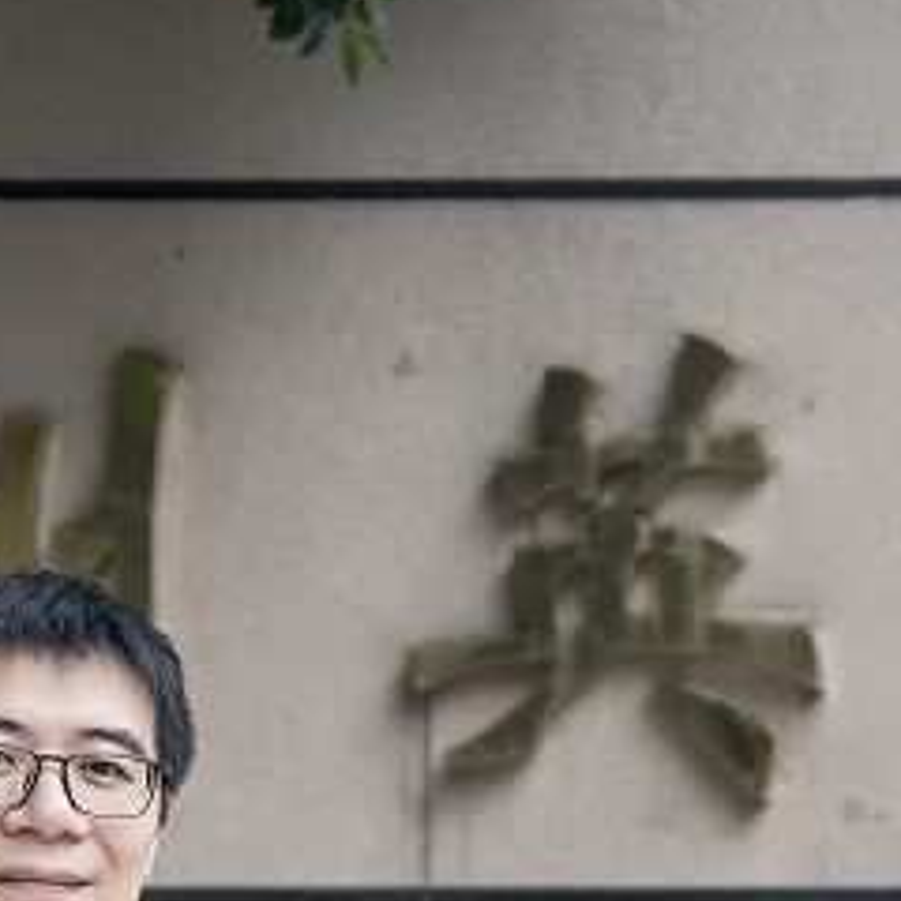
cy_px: 1085
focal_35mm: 170
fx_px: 5006
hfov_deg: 10.2
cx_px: 995
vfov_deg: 10.1
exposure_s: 1/1600
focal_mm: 50
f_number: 1.6
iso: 250
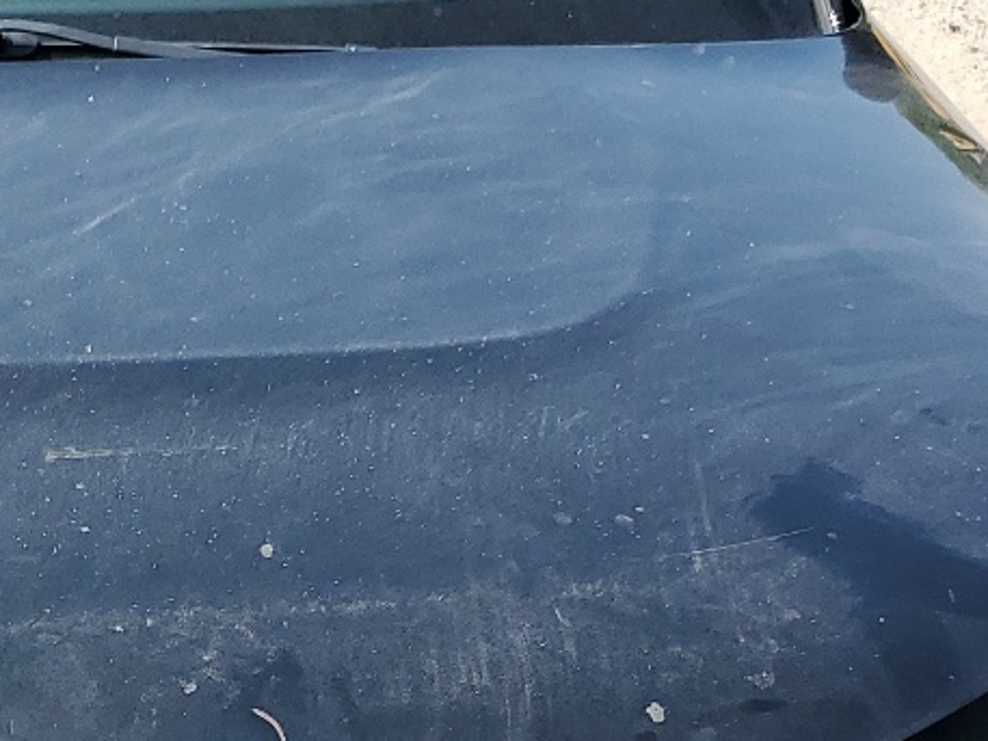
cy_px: 1041
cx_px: -158
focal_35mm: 91
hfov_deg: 20.3
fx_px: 2598
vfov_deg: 15.3
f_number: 1.5
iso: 50
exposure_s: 1/1429
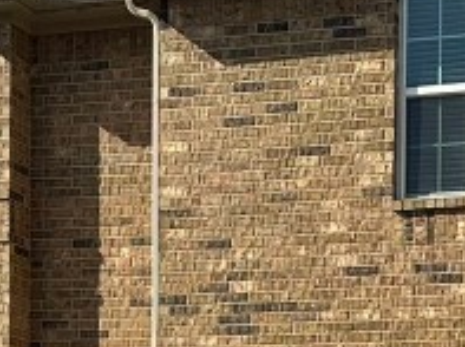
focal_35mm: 125
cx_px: 394
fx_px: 1676
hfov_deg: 15.7
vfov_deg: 11.2
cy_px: 569
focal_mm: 6.86
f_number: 1.78
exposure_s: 1/5263
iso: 80
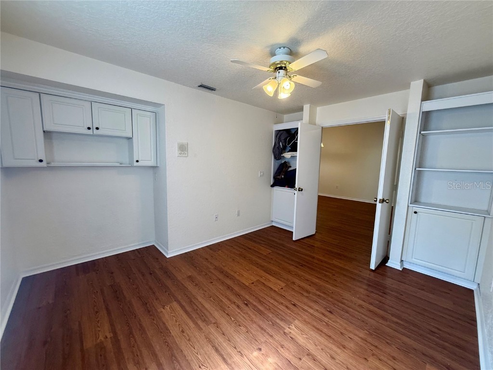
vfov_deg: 85.7
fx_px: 199
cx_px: 246
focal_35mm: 14
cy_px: 185
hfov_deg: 102.1
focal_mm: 2.22
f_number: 2.2
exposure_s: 1/120
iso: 200
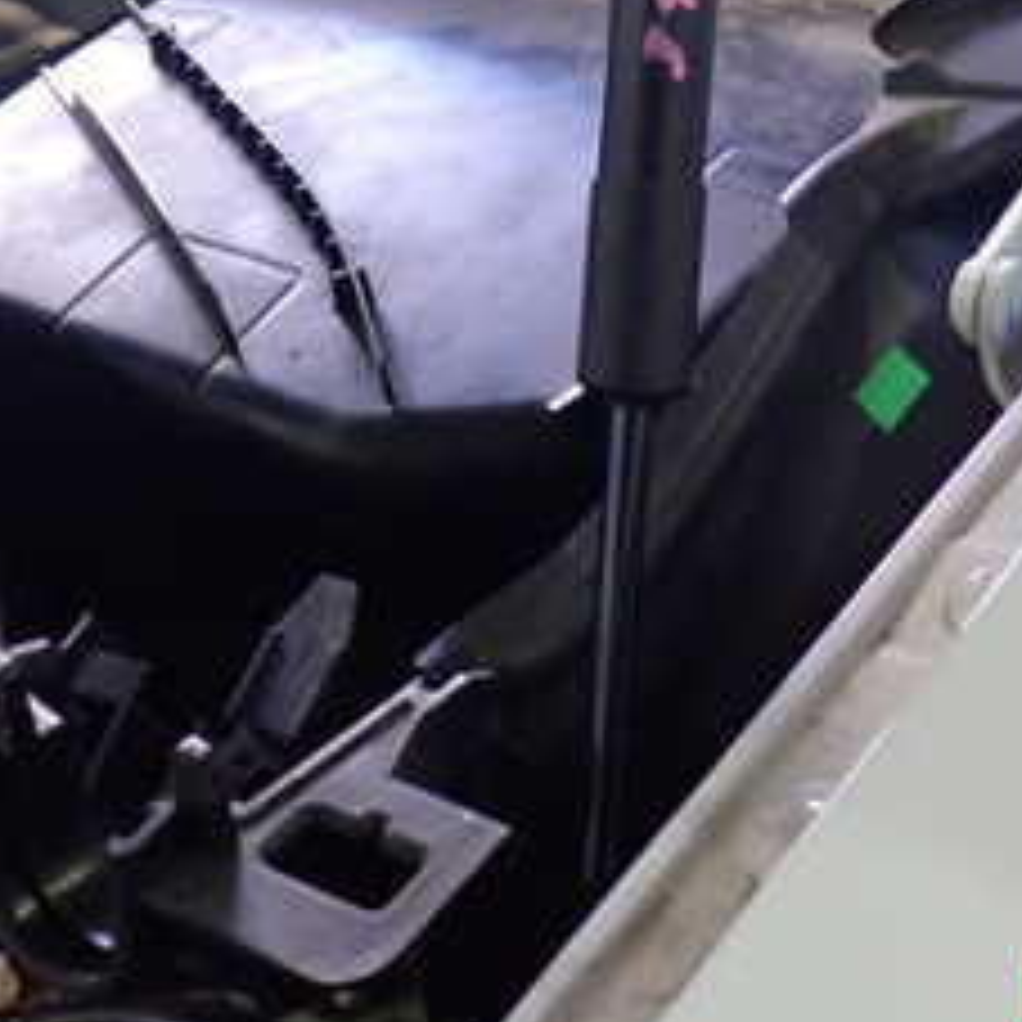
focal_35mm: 70
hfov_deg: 24.5
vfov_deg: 23.8
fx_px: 2338
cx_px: 698
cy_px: 50
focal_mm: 5.4
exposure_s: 1/30
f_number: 2.3
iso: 320
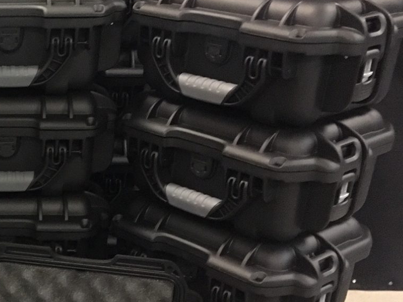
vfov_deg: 19.3
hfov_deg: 23.1
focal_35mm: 76
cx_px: -105
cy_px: 203
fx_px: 885
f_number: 2.2
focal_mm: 4.15
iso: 320
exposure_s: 1/15
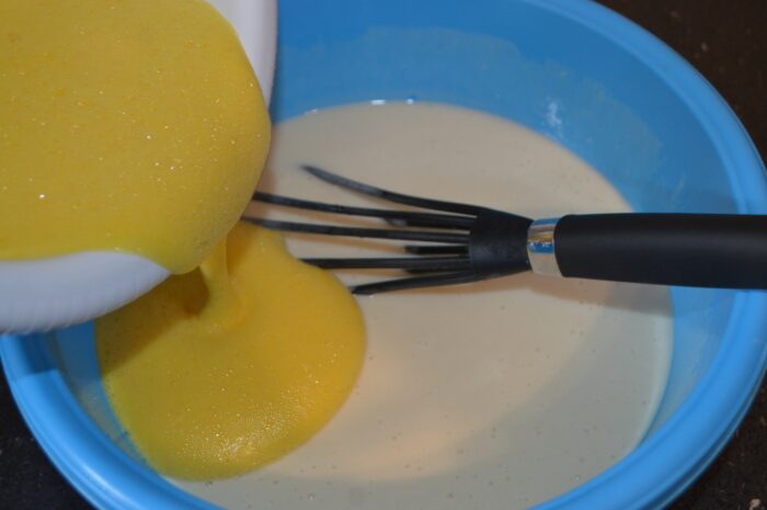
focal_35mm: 45
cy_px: 255
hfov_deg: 43.6
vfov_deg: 29.8
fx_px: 958
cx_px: 384
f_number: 4.5
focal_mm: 30
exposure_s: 1/15
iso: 450
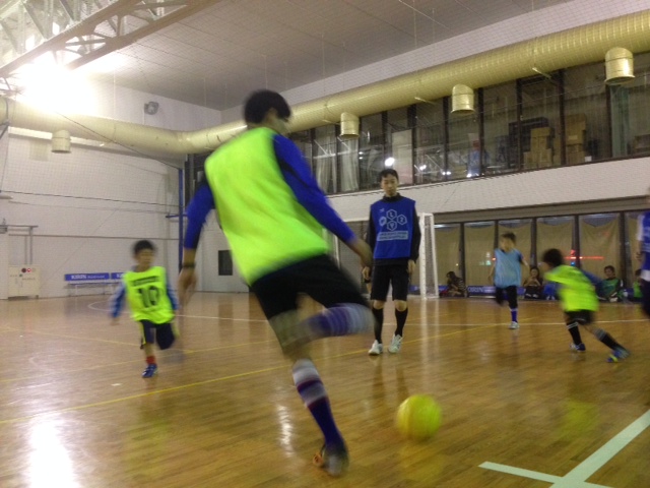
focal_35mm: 33
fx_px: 620
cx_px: 325
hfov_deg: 55.4
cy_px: 244
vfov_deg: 42.9
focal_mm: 4.12
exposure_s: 1/17
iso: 400
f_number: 2.4
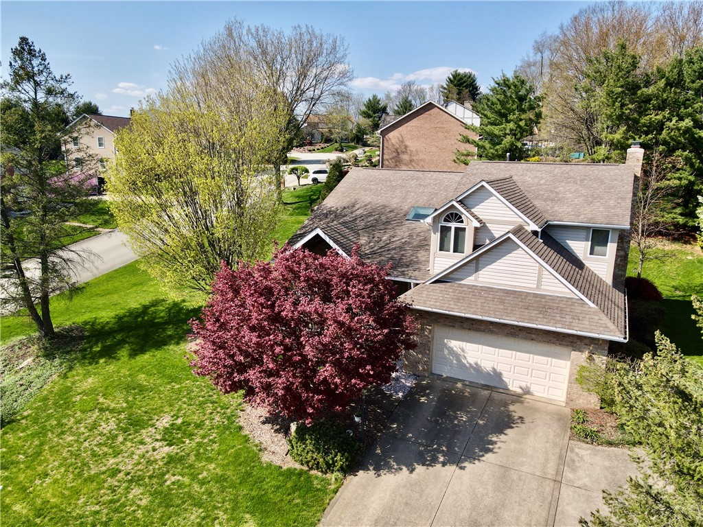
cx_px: 352
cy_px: 264
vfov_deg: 56.8
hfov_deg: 71.6
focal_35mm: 24
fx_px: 487
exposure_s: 1/640
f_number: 2.8
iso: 100
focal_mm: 4.5
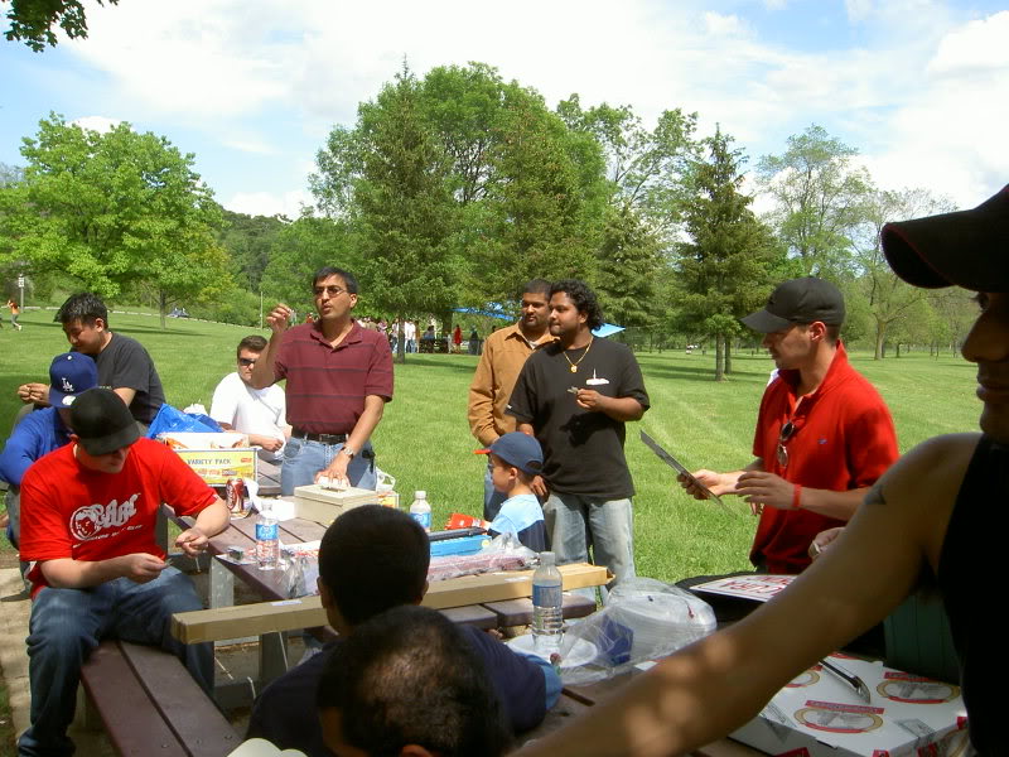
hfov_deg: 54.0
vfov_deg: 41.8
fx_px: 991
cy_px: 378
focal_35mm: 34
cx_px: 504
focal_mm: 5.6
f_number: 4.7
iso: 50
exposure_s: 1/200
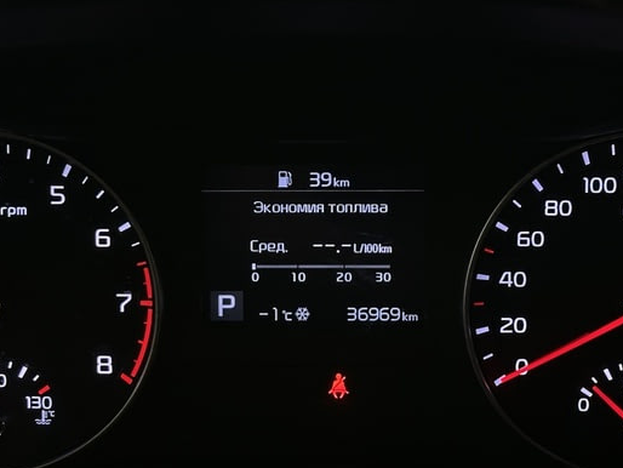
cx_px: 310
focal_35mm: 84
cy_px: 262
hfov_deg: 23.3
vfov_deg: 17.6
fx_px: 1512
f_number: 1.78
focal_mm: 6.86
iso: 200
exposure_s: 1/33
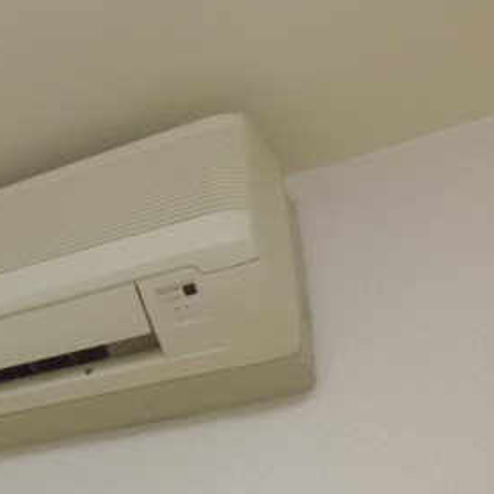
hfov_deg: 29.3
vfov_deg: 32.1
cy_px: 295
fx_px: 856
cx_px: -39
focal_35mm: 53
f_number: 2.8
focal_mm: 4.7
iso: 400
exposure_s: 1/100
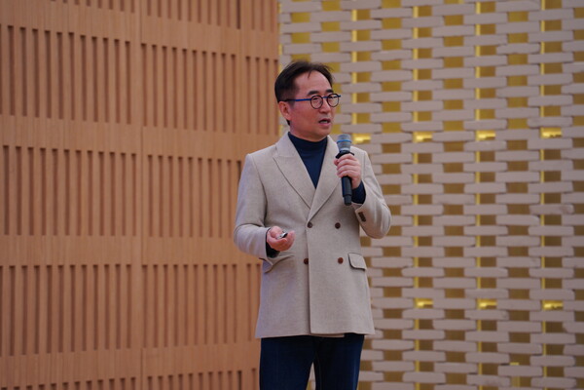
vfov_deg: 6.9
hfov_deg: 10.3
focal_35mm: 200
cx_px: 292
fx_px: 3244
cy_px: 195
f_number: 5.6
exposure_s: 1/20
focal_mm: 200
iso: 800
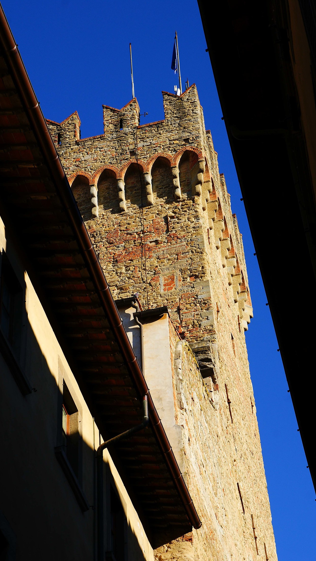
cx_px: 166
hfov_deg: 15.3
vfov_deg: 26.8
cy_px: 280
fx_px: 1177
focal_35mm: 79
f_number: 9
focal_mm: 50
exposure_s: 1/160
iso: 100
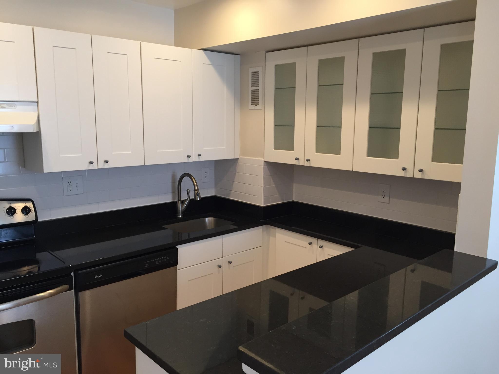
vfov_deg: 48.2
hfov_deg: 61.7
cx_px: 250
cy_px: 187
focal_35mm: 29
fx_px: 418
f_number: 2.2
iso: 40
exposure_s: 1/30
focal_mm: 4.15
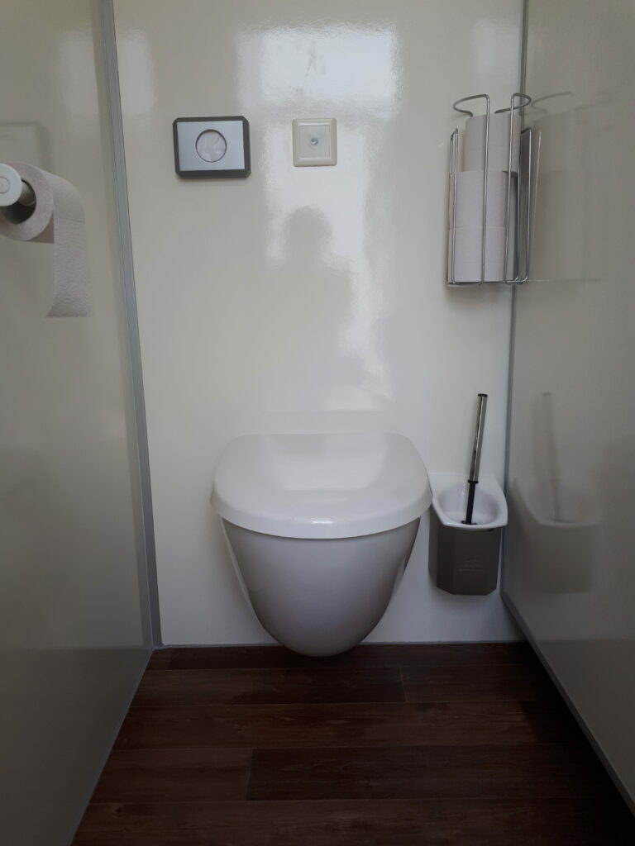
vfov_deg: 65.3
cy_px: 423
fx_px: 660
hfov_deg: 51.4
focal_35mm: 27
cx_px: 318
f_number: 1.9
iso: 40
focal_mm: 3.6
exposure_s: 1/190
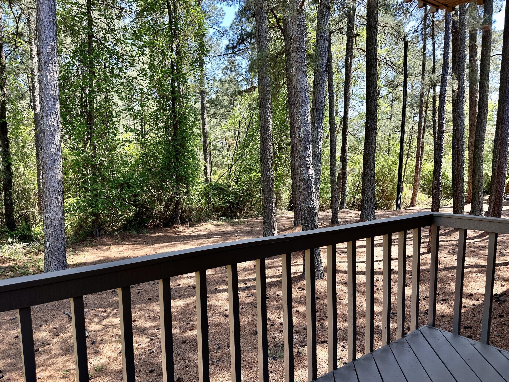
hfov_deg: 65.2
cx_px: 228
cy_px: 214
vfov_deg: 51.2
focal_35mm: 27
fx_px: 397
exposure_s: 1/347
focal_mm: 6.86
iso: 80
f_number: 1.78
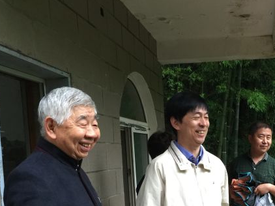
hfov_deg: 34.2
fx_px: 437
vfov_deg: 25.5
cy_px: 194
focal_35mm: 55
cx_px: 209
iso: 50
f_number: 2.2
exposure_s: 1/15
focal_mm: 4.15
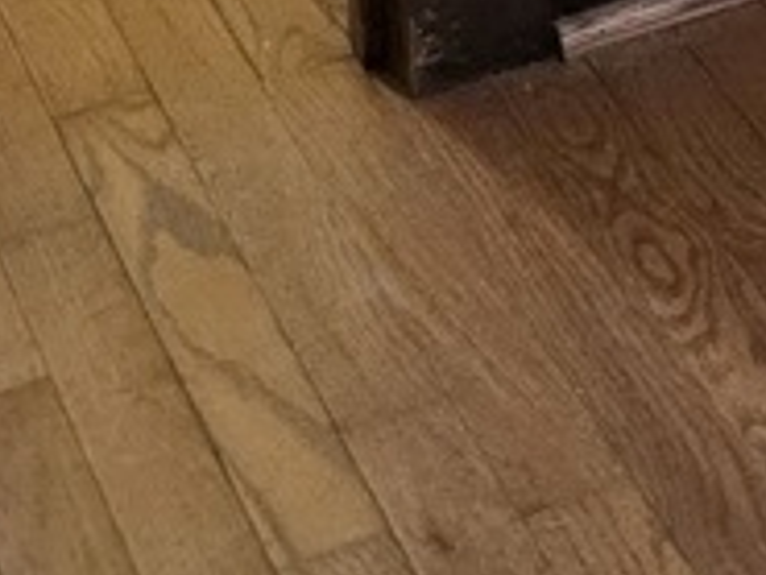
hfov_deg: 9.7
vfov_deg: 6.7
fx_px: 3964
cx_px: 1867
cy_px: -1622
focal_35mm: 179
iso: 1000
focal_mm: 6.3
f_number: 1.7
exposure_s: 1/120
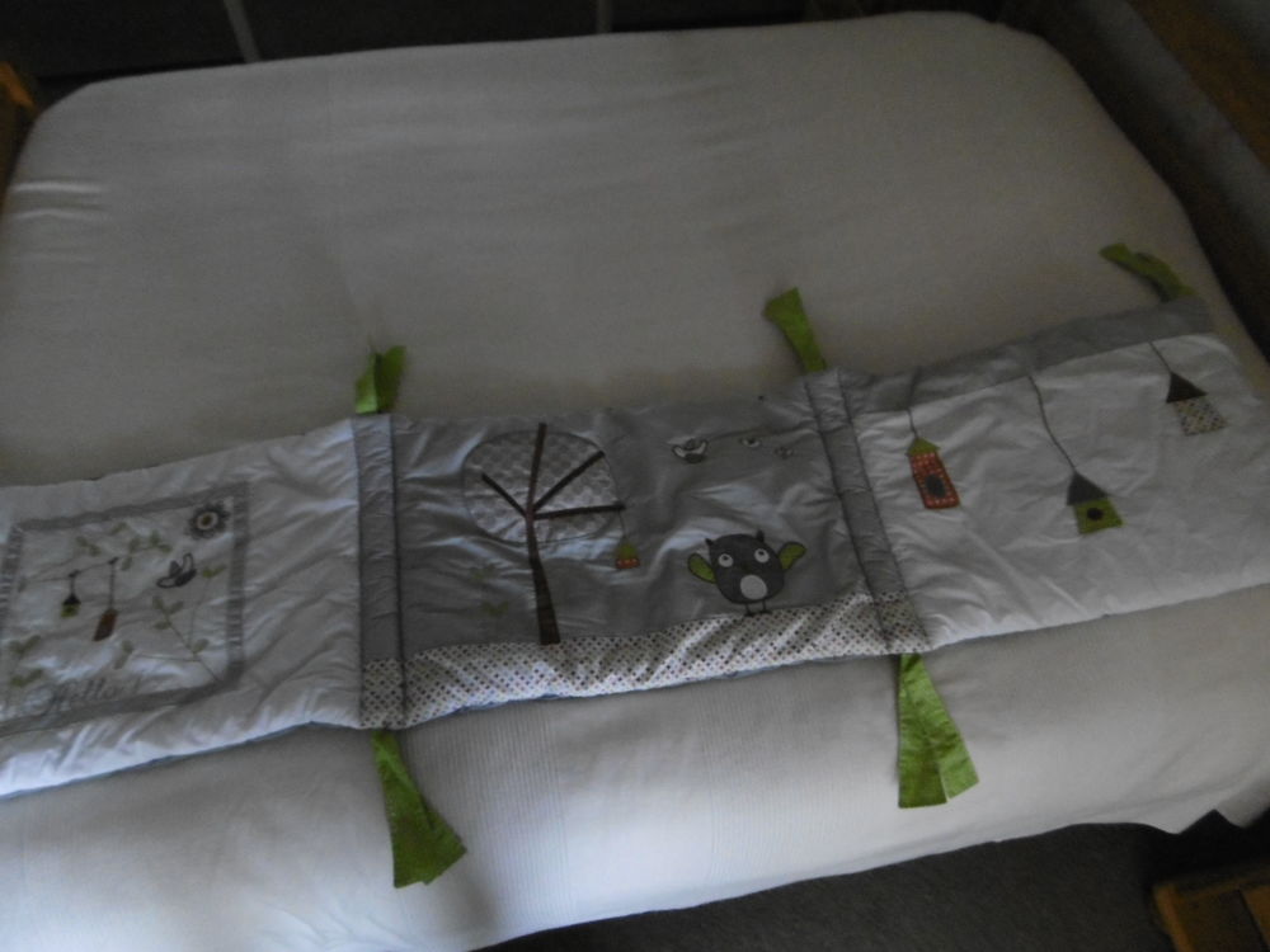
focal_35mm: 24
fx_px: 881
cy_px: 476
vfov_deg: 56.8
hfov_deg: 71.6
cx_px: 635
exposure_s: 1/8
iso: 500
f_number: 3.1
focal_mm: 4.3
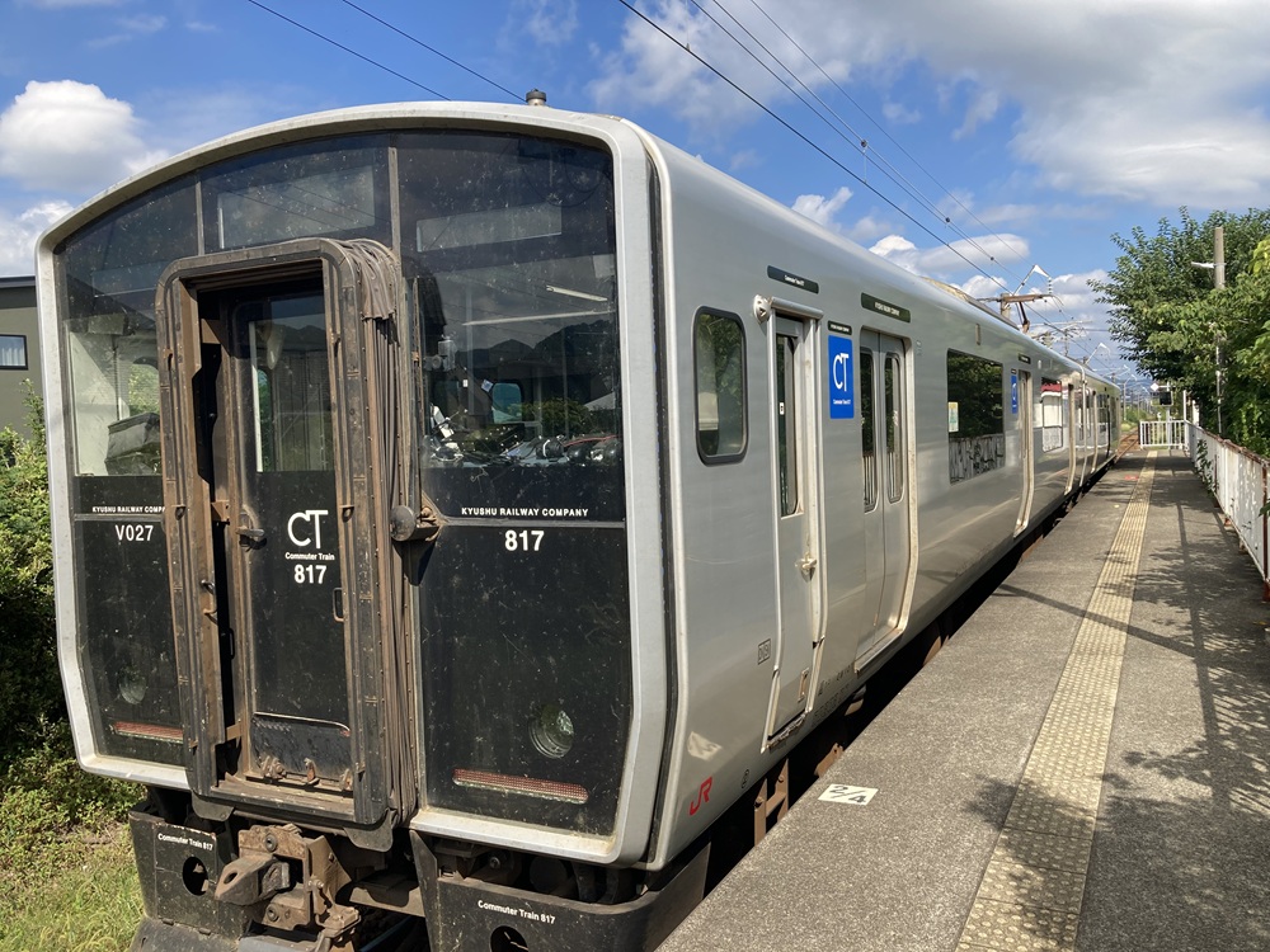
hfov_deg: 63.4
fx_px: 1027
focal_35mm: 28
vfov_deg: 49.7
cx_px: 635
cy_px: 476
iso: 20
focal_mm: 3.99
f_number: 1.8
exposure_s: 1/1473
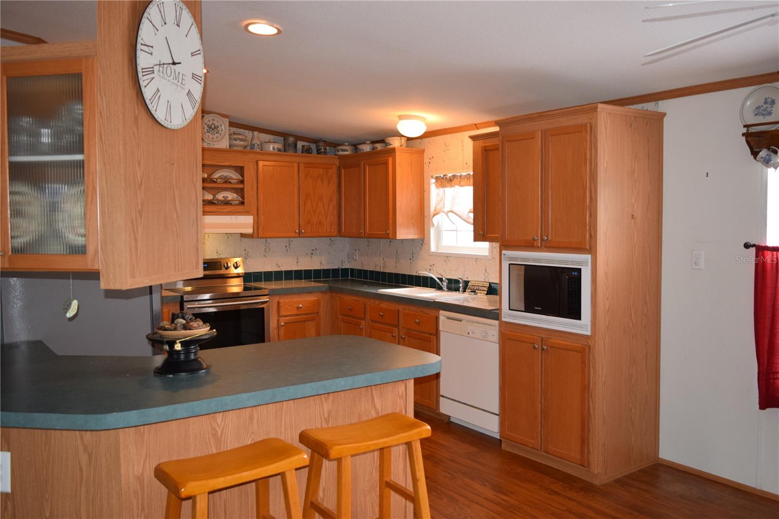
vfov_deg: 43.6
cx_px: 390
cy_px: 260
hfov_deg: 61.9
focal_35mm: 30
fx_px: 649
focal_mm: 20
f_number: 4.5
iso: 800
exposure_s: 1/80
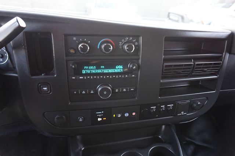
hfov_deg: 73.8
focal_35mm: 24
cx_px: 118
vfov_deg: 53.1
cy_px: 78
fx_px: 157
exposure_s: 1/60
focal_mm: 16
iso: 1600
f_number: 4
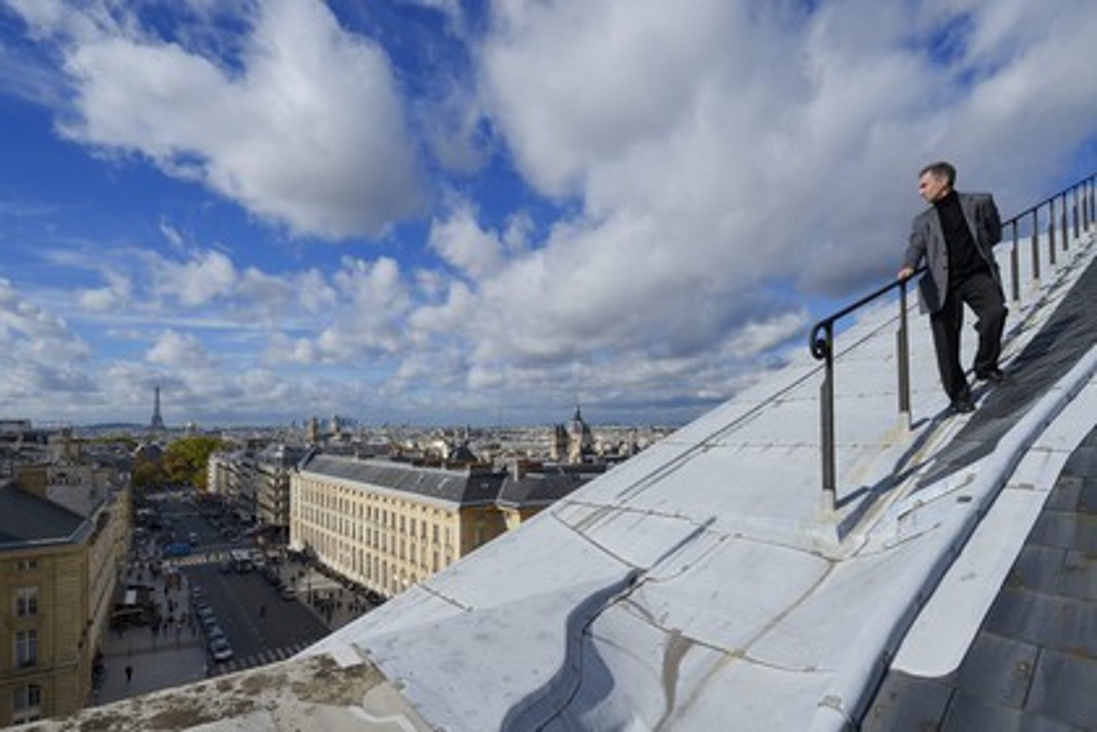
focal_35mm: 16
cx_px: 548
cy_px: 366
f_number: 13
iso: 100
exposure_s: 1/200
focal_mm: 16
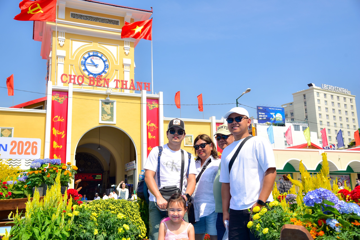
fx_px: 380
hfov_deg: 50.7
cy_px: 120
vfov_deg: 35.1
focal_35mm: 38
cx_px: 180
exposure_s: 1/640
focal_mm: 38
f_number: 5.6
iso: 160
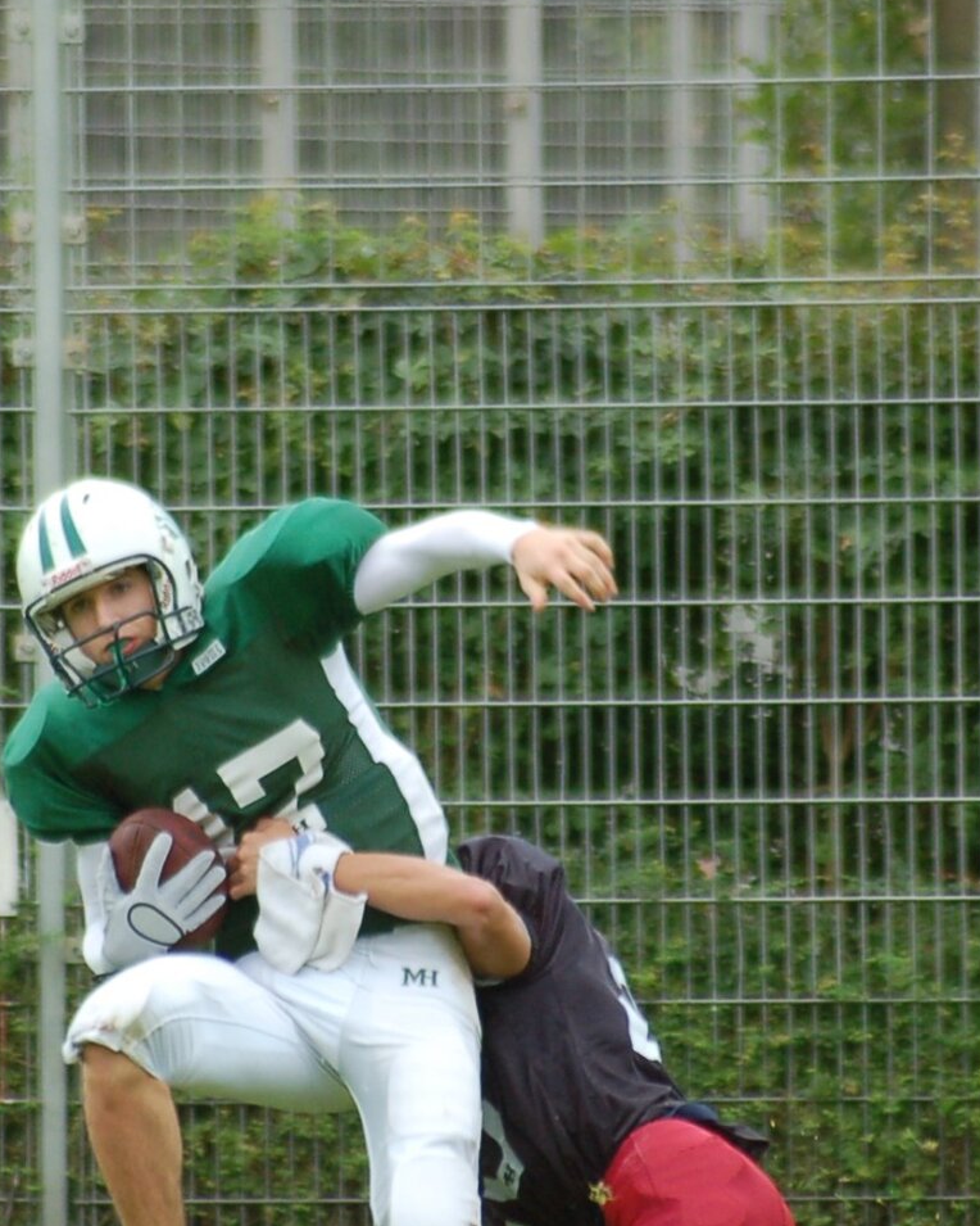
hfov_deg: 2.0
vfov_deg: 2.5
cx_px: 477
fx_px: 28170
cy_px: 768
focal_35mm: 777
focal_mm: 240
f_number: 5.3
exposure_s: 1/500
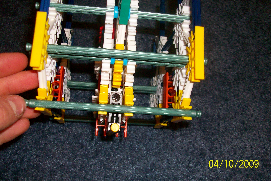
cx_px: 135
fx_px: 271
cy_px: 85
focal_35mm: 36
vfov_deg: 36.9
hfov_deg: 53.1
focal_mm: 5.7
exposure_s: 1/60
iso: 160
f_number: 2.8
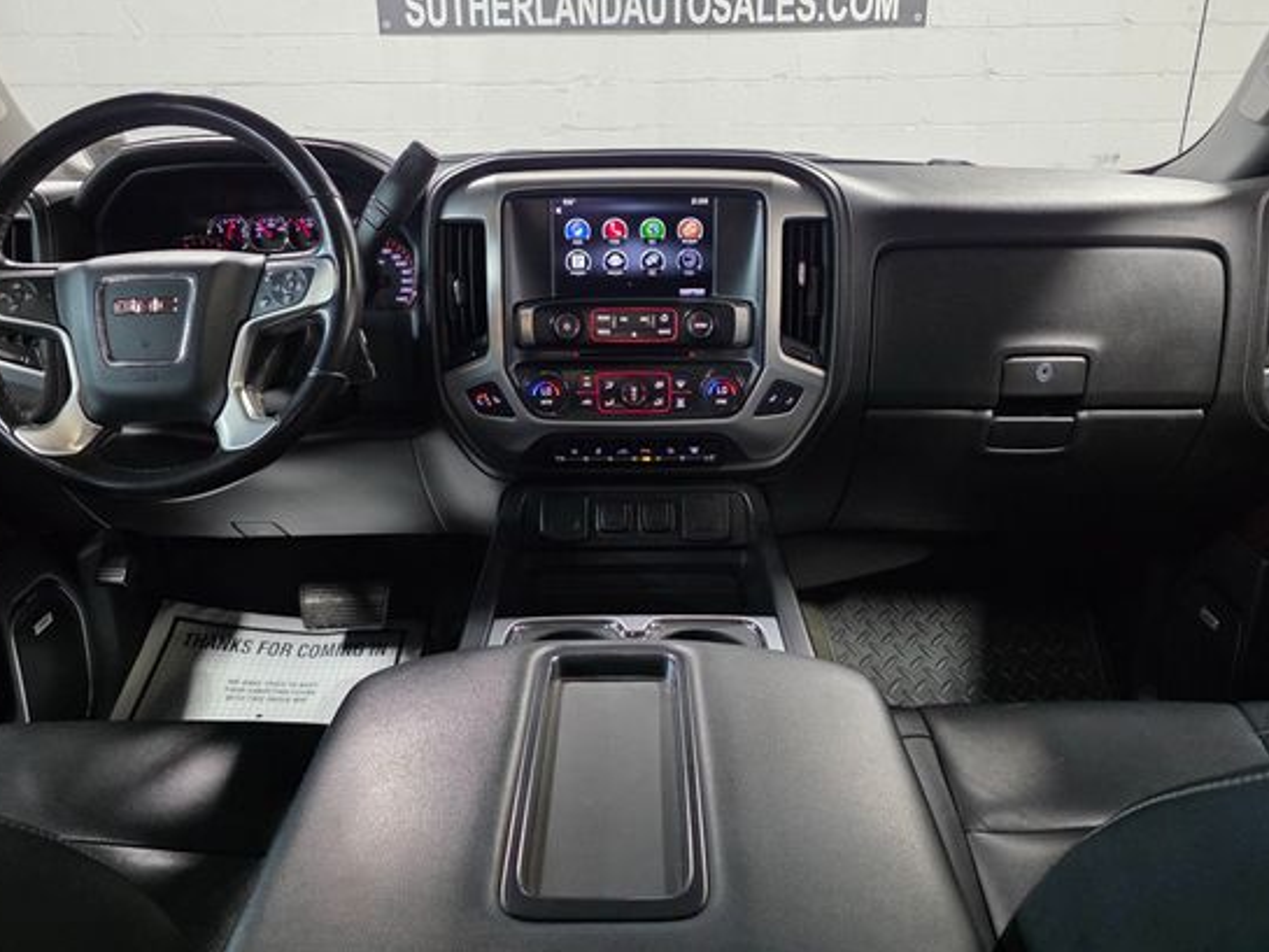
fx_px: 990
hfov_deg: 65.3
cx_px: 636
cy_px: 475
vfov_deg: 51.4
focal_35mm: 27
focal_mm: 6.3
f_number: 1.7
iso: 500
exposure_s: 1/120
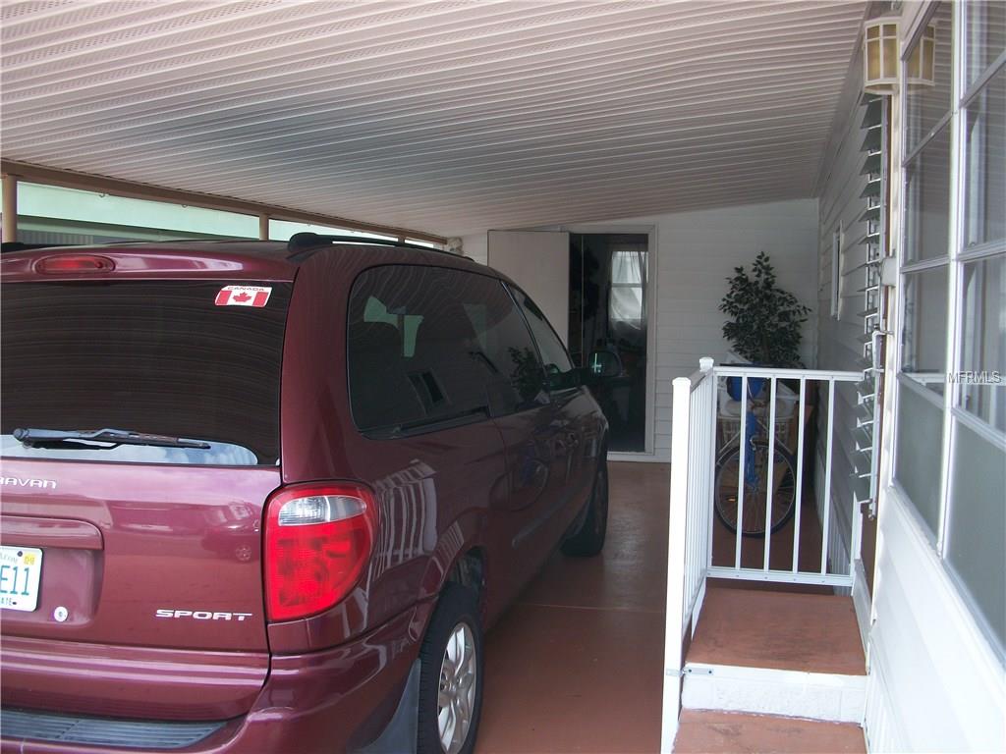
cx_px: 503
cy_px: 377
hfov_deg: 52.6
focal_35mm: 35
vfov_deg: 40.7
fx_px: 1017
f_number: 3.1
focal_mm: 6.3
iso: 80
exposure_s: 1/80
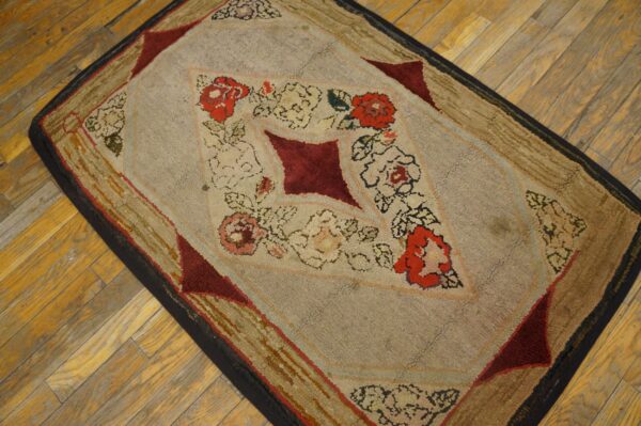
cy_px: 213
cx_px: 320
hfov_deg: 67.4
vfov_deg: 47.9
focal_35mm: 27
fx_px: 480
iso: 2000
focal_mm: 18
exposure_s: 1/160
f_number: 4
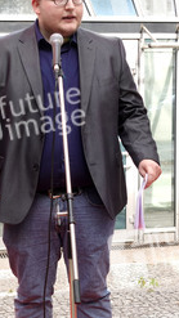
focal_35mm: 78
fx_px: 658
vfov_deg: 27.1
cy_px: 183
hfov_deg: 15.5
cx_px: 57
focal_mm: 17.37
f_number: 2.8
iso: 80
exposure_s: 1/200
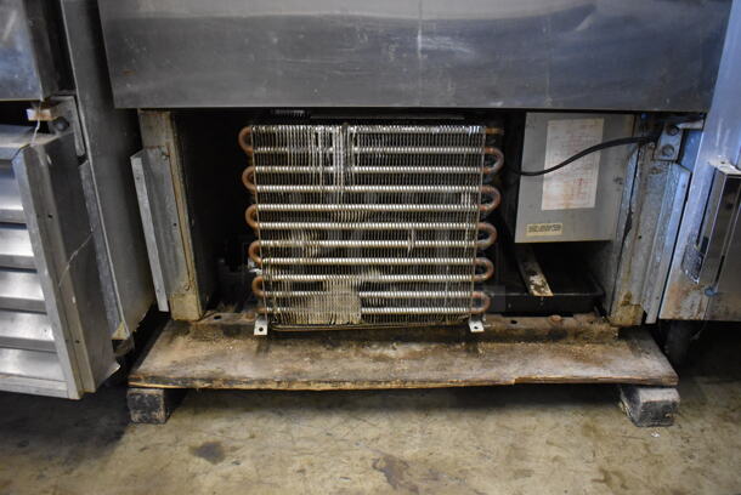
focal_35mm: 27
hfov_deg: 67.3
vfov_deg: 48.0
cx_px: 370
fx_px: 556
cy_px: 248
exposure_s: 1/125
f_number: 3.5
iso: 5600
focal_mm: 18
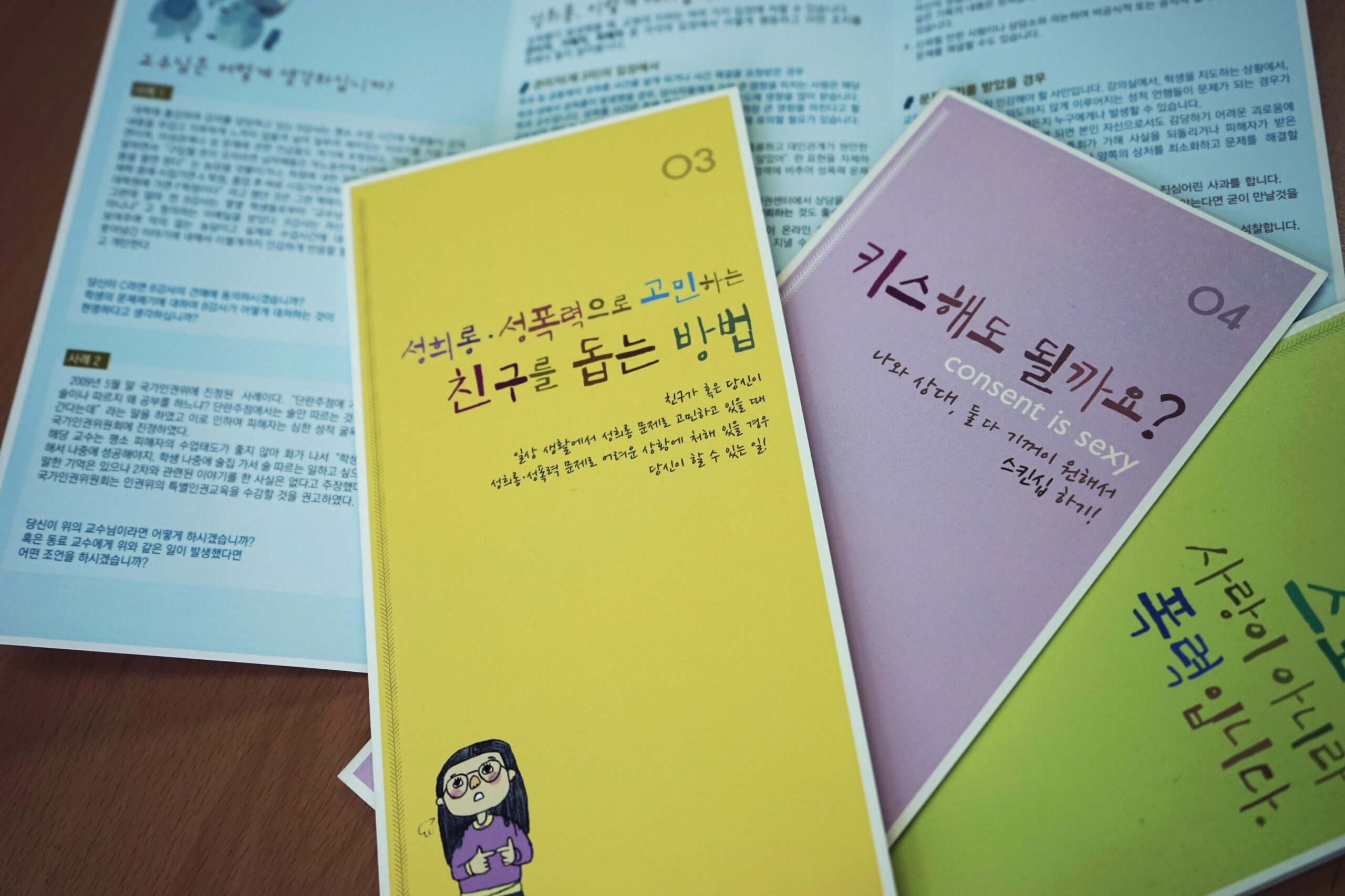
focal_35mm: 44
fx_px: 1644
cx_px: 672
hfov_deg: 44.5
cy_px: 448
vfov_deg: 30.5
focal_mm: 44
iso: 125
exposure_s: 1/60
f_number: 5
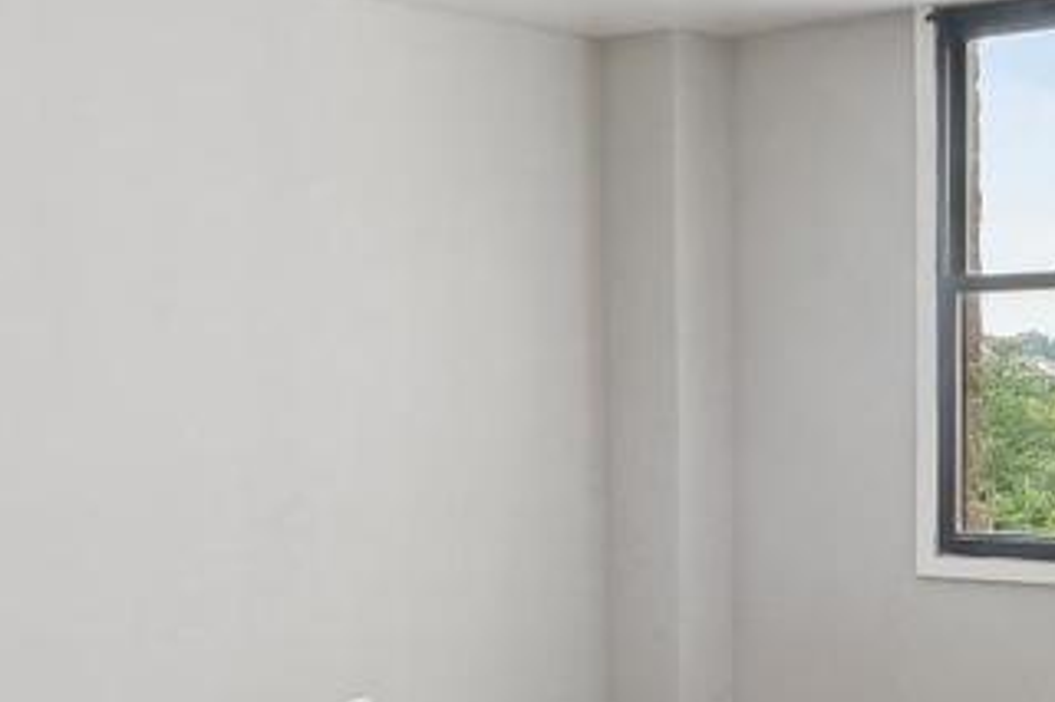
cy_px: 438
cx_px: 864
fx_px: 2109
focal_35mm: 72
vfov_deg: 18.9
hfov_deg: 27.5
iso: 800
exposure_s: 1/125
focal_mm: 16
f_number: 8
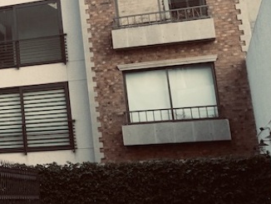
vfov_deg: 17.3
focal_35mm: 85
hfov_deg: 19.3
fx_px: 666
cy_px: 67
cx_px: -165
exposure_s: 1/276
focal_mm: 4.25
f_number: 1.8
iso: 25
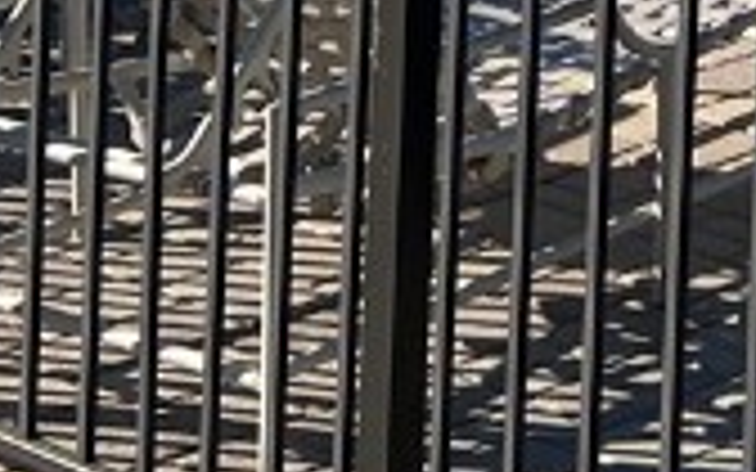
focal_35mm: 168
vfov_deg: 6.9
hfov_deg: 12.1
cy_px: -1016
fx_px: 3461
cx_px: 968
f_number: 1.5
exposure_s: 1/5882
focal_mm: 5.7
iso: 50
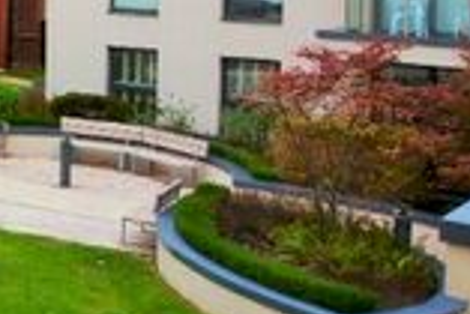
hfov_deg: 19.9
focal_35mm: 67
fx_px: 876
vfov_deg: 19.4
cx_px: -419
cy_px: -46
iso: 125
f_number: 11
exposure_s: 1/60
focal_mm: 10
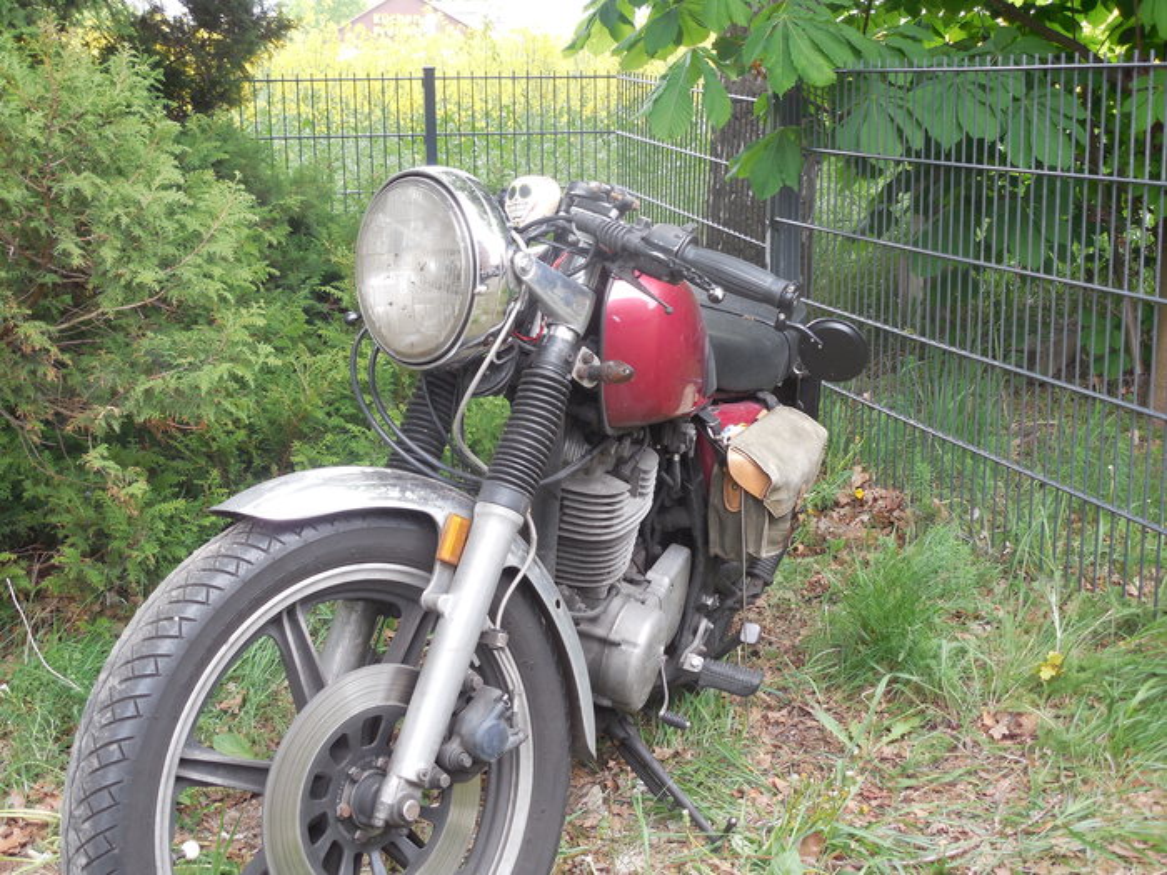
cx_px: 584
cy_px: 438
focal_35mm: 48
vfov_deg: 30.3
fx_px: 1618
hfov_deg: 39.7
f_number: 4
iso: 125
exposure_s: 1/30
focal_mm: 8.7
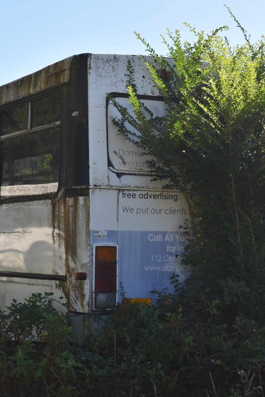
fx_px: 861
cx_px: 2
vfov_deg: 26.0
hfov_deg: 17.1
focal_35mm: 78
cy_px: 196
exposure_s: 1/250
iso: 220
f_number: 8
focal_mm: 34
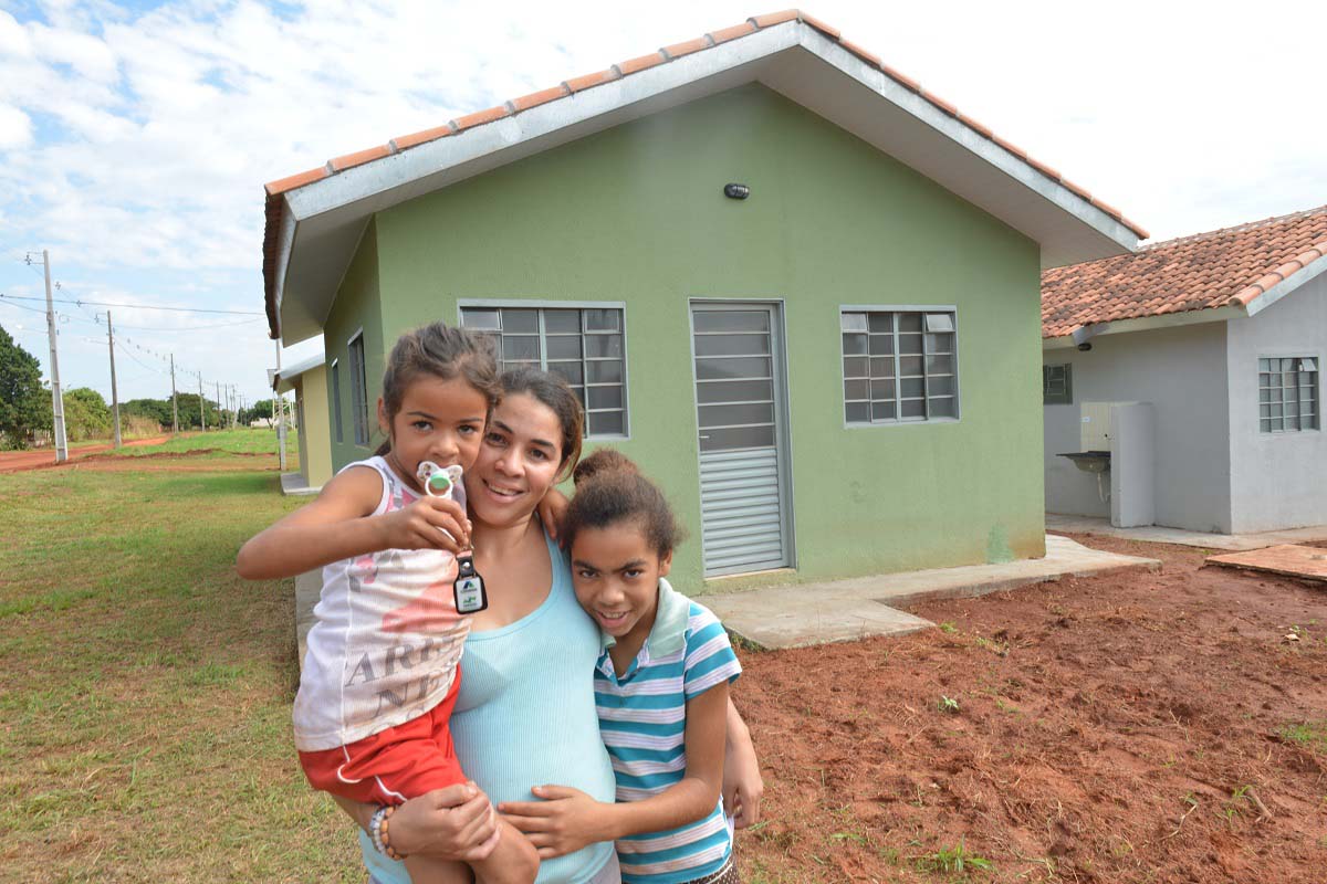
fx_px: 885
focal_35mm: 24
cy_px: 442
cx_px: 664
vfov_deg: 53.1
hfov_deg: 73.7
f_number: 13
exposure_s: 1/50
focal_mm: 24
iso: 200
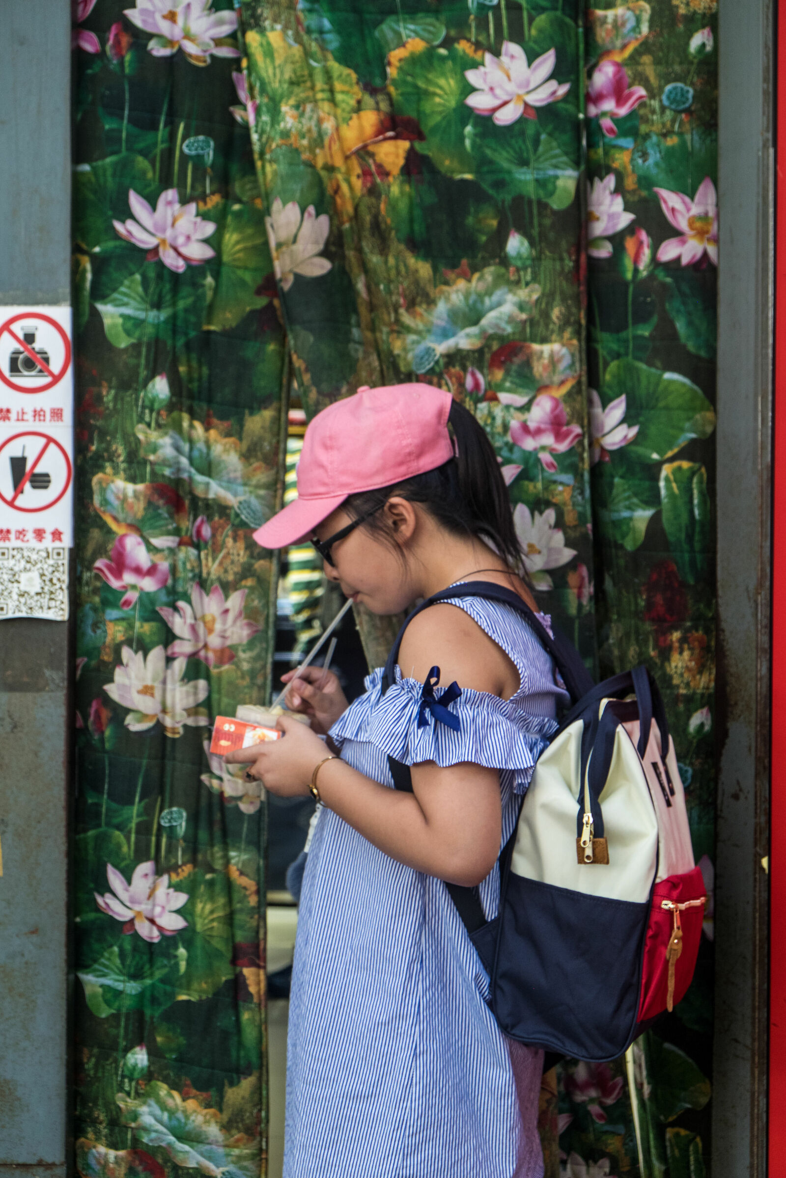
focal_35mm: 73
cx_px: 393
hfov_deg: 18.7
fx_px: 2391
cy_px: 589
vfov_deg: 27.7
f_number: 4
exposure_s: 1/40
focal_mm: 48.4
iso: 640
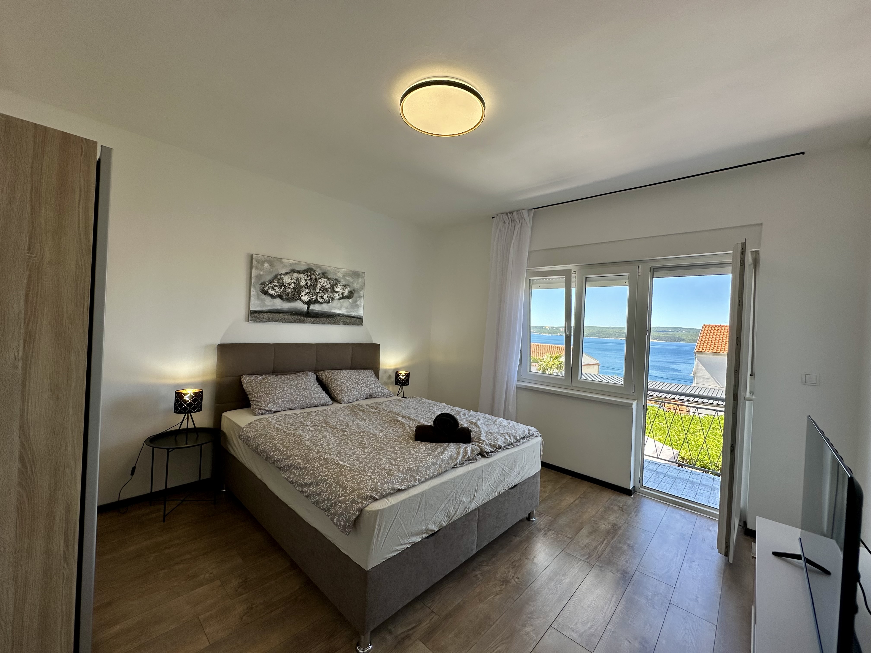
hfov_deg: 102.1
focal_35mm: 14
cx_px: 436
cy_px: 326
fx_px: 352
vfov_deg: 85.7
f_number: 2.2
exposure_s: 1/327
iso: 40
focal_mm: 2.22
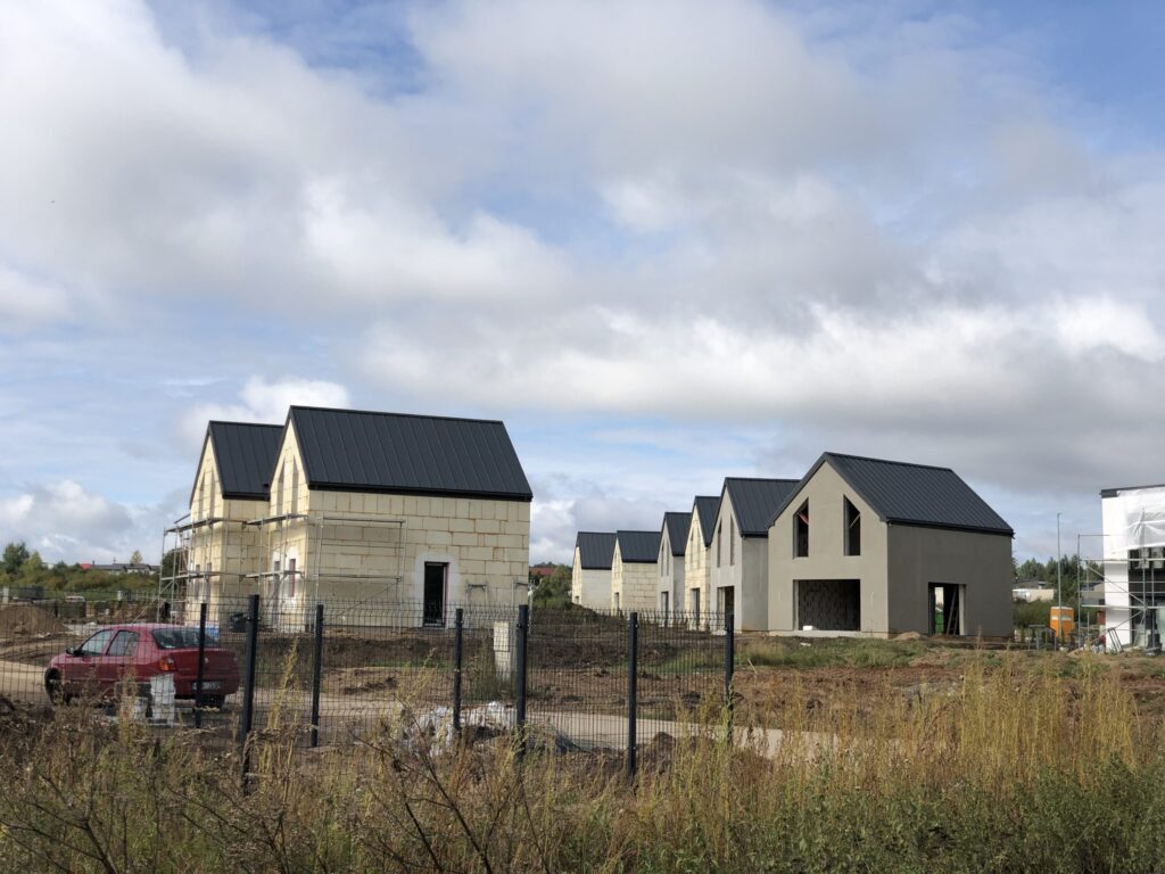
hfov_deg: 36.8
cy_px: 437
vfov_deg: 28.0
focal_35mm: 52
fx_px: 1750
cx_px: 582
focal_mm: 6
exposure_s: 1/1656
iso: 16
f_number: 2.4
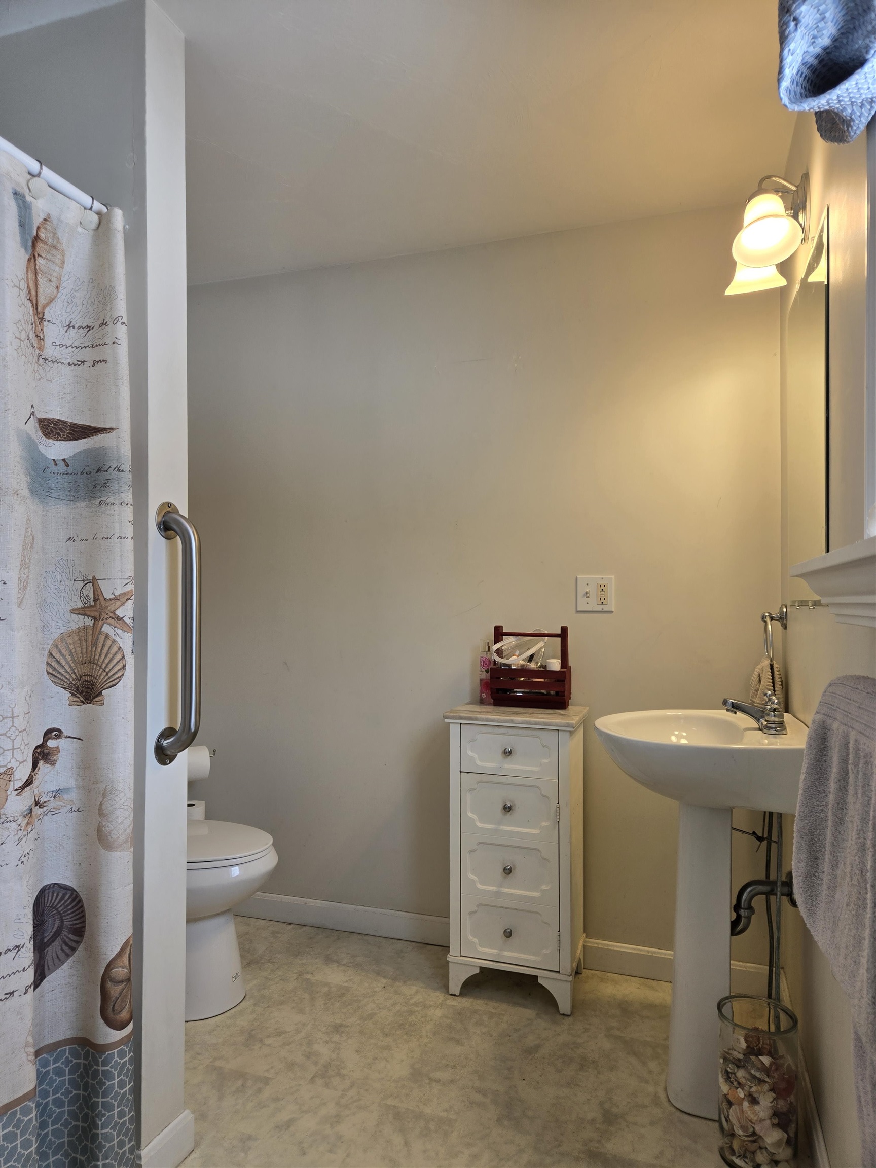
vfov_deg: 73.9
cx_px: 438
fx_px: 776
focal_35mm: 23
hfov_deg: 58.9
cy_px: 584
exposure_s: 1/120
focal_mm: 5.4
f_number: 1.8
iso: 50
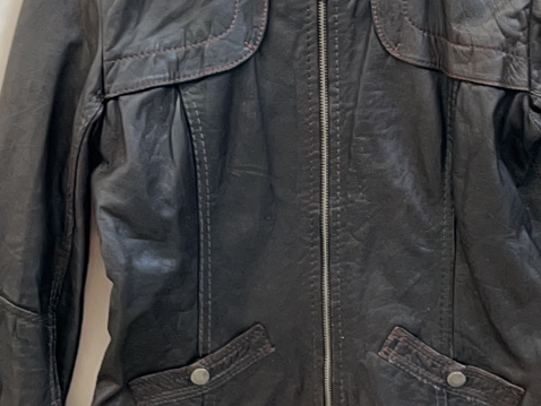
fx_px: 954
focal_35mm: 61
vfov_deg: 23.7
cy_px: 83
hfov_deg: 31.5
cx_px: 336
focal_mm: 5.1
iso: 100
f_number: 1.6
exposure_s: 1/60
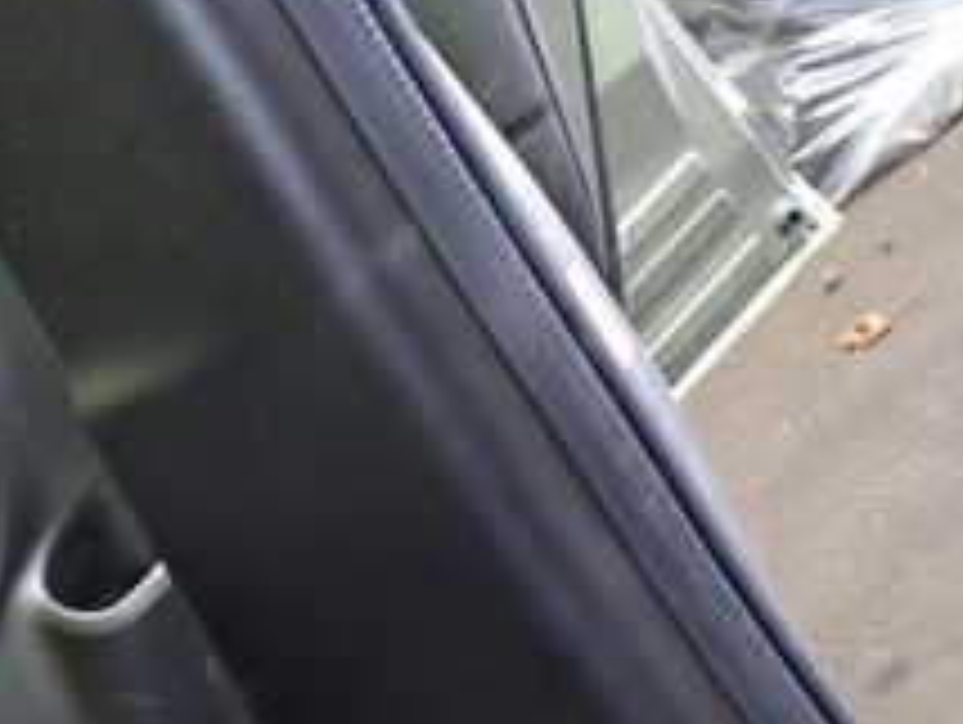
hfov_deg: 23.2
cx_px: 405
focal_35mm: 84
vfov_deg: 17.5
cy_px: 517
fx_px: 2339
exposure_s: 1/30
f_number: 2.3
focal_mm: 5.4
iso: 400
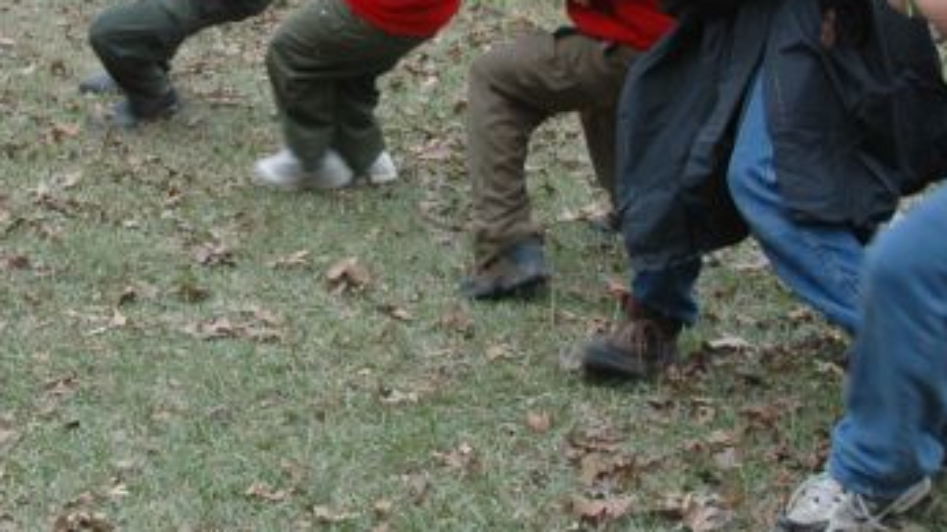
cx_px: 297
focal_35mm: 102
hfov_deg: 20.9
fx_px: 2561
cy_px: -63
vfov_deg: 11.7
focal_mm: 22
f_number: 4.5
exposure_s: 1/60
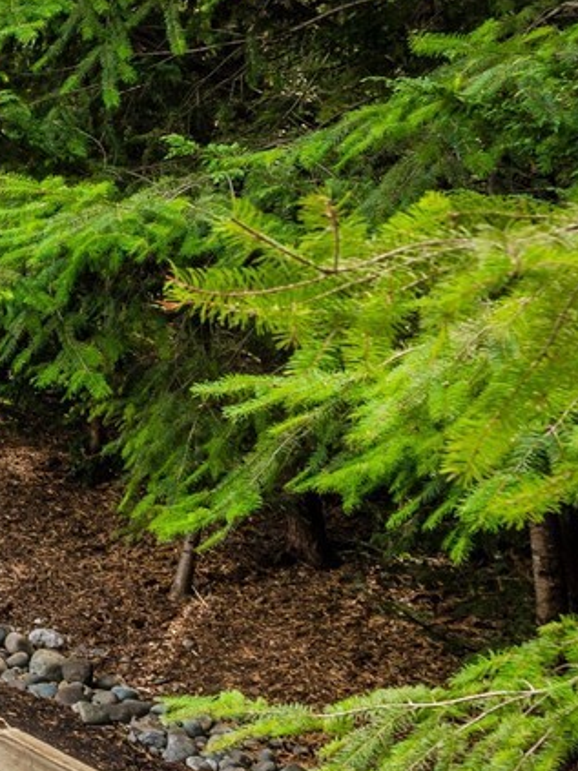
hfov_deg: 14.3
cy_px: 194
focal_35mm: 81
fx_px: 1804
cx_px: -665
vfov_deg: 23.9
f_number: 8
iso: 250
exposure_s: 1/30
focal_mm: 21
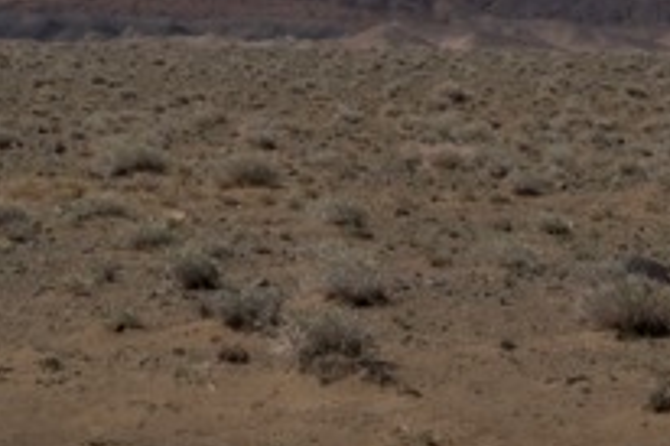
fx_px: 6155
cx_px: 137
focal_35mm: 331
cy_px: -290
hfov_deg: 6.2
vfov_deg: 4.1
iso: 640
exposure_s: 1/2000
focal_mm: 85
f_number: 11
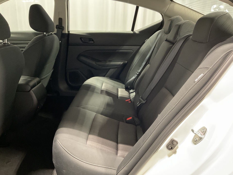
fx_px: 195
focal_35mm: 29
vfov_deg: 48.2
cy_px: 88
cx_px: 116
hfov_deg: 61.7
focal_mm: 3
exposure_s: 1/33
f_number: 1.8
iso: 250
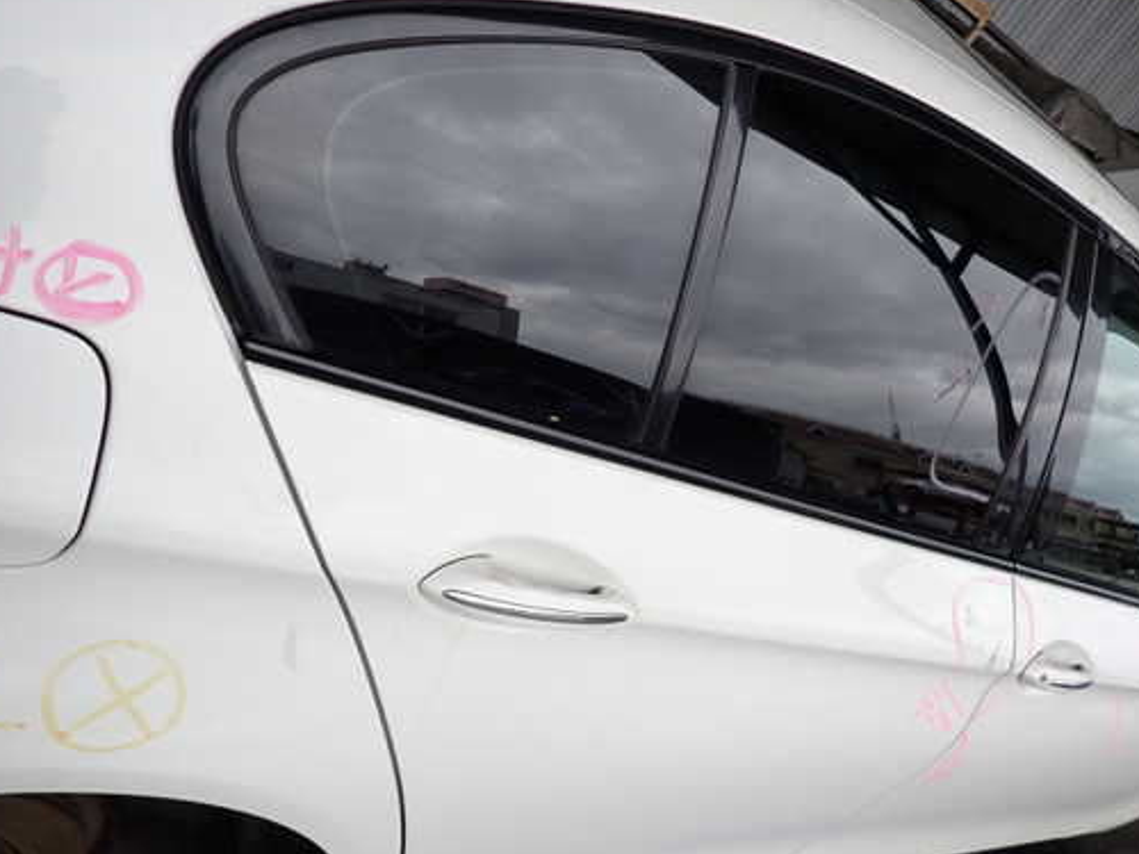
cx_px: 615
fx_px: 987
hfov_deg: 59.9
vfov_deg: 46.8
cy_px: 442
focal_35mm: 30
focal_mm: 4.5
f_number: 2
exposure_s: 1/200
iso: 100
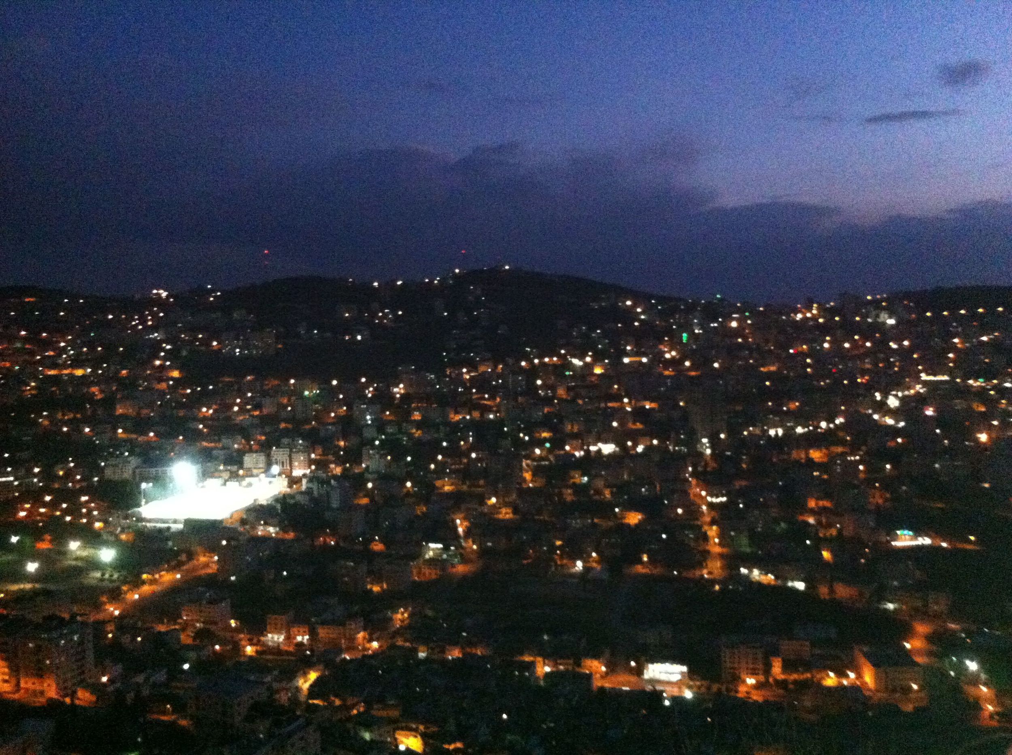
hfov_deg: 52.7
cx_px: 506
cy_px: 378
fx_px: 1022
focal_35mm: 35
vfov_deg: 40.6
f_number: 2.8
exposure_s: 1/15
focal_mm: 3.85
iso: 1000
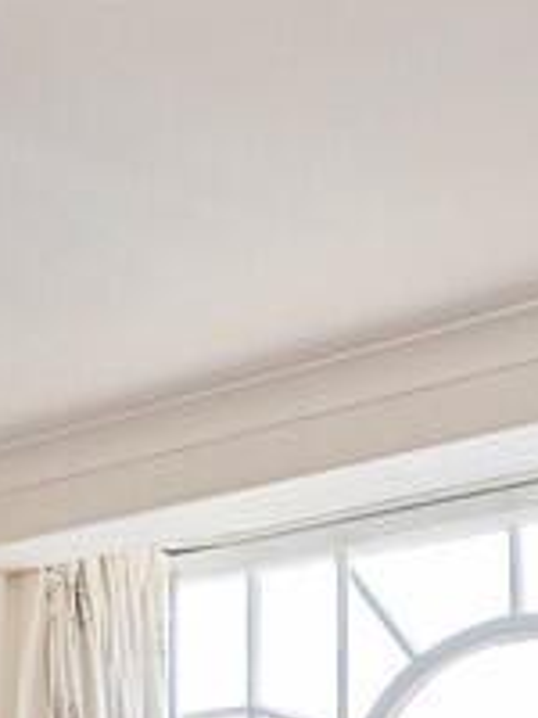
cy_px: 1073
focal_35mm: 79
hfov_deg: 16.7
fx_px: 1637
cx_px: -305
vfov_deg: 21.0
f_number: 8
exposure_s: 1/80
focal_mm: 16
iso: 640
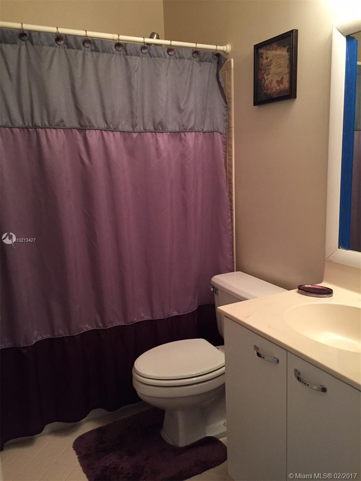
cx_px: 180
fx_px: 403
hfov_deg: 48.2
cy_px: 240
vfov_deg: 61.7
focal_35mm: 29
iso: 160
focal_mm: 4.15
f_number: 2.2
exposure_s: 1/30
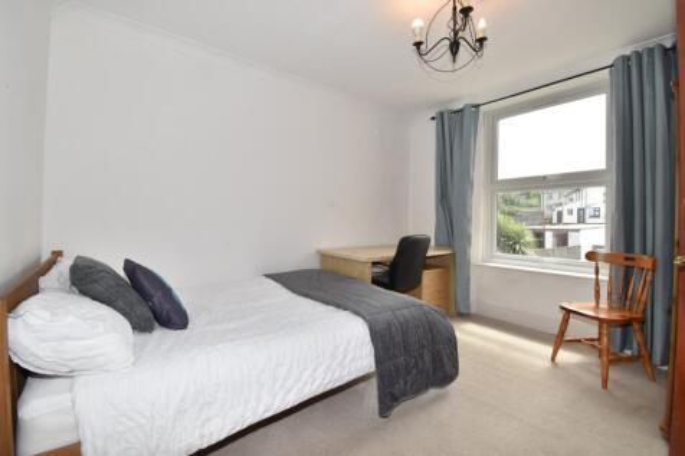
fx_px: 285
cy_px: 228
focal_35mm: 15
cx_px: 342
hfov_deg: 100.4
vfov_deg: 77.3
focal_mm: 10
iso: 280
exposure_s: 1/60
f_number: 13
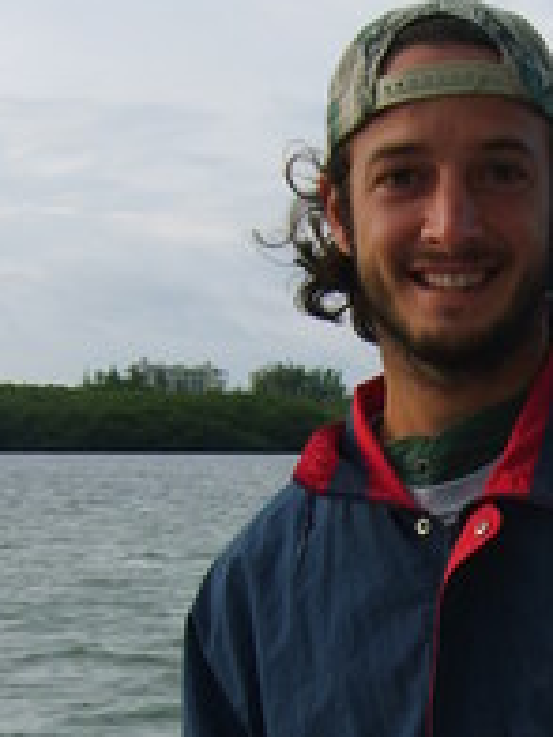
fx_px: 2024
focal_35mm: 95
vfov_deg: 19.8
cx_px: 564
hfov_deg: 15.3
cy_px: 803
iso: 50
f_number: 2.8
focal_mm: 5.8
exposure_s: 1/350
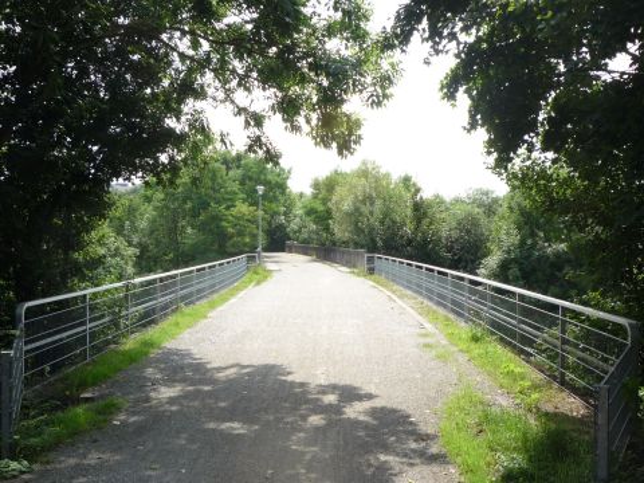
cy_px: 242
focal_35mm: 38
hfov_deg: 49.0
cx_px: 322
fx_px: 707
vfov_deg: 37.7
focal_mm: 5.2
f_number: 4
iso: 100
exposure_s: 1/320
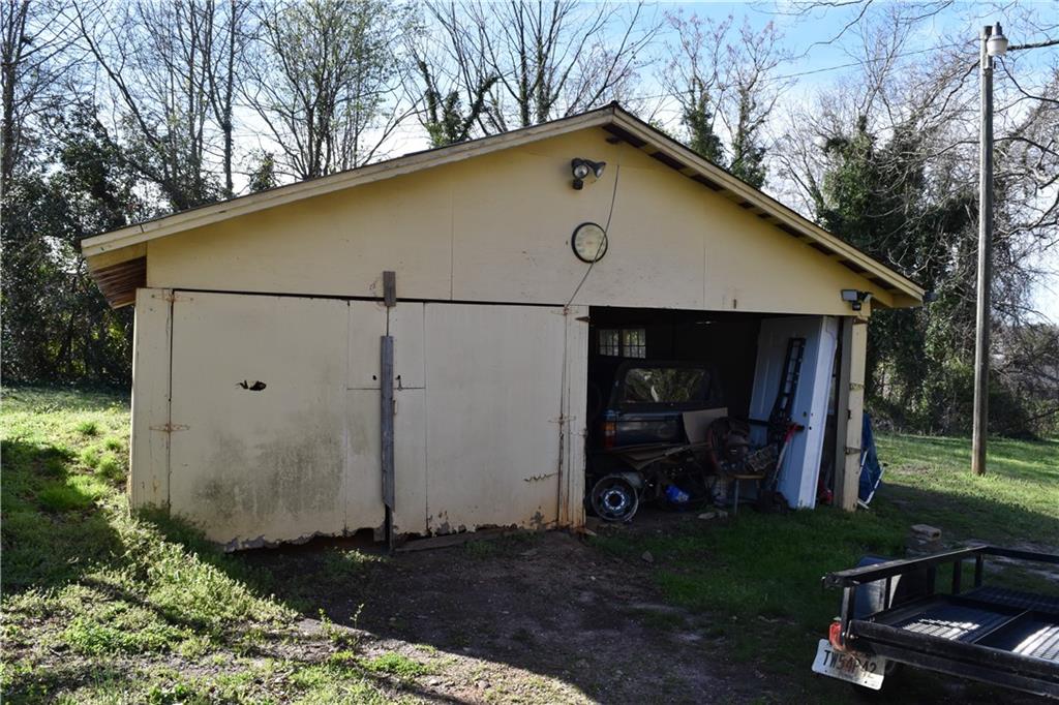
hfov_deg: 67.4
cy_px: 352
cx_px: 530
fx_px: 794
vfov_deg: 47.9
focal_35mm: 27
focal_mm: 18
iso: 400
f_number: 10
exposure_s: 1/250
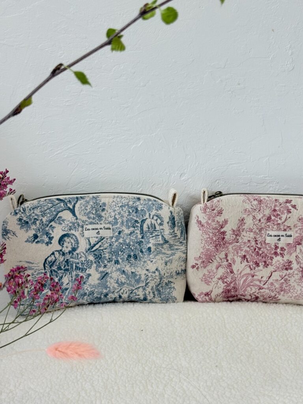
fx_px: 560
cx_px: 152
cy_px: 202
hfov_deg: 30.3
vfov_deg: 39.7
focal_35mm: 48
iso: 64
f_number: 1.78
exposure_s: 1/121
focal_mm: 6.76
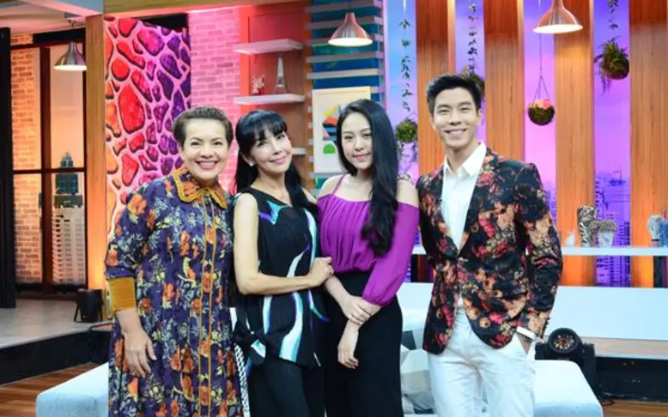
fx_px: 947
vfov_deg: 24.9
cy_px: 202
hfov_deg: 38.9
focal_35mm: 52
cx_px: 334
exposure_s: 1/125
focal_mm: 34
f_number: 3.8
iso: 1250
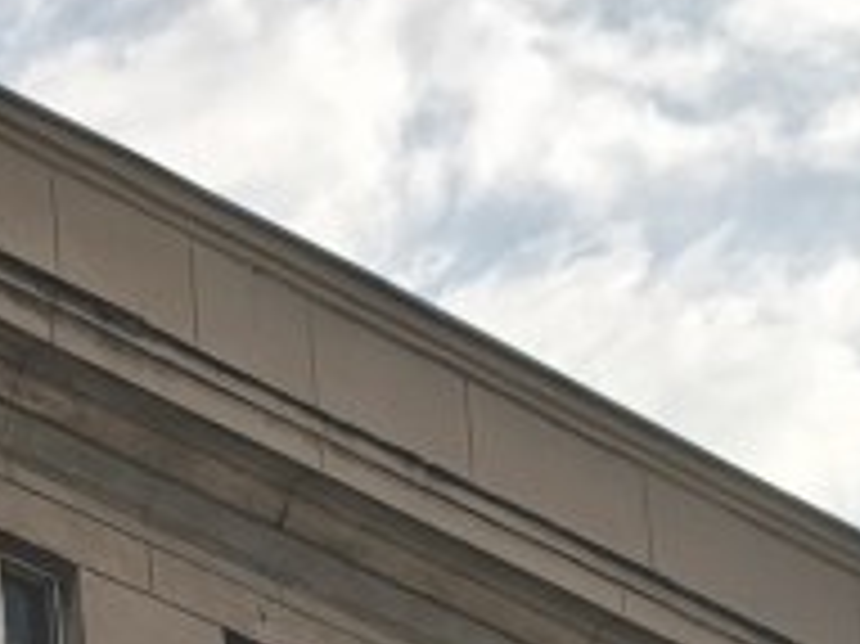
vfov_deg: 8.6
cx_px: -1337
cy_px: 1493
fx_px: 3923
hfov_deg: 10.4
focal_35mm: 158
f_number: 1.7
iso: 80
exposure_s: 1/784
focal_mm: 5.35
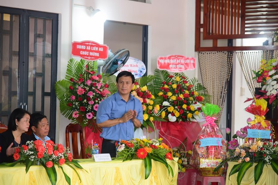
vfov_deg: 11.4
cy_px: 92
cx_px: 139
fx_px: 927
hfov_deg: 17.1
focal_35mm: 120
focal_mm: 120
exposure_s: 1/125
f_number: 4
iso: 500
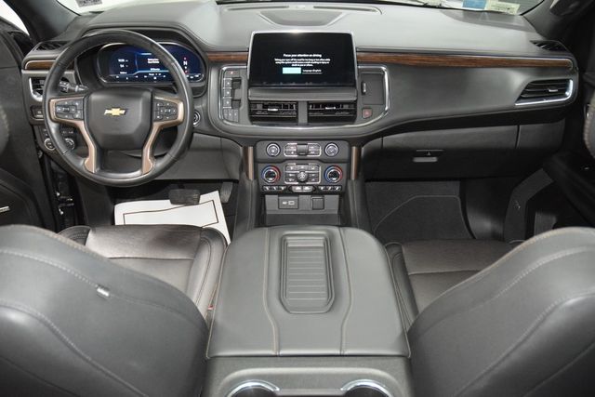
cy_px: 198
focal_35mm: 27
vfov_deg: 48.0
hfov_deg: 67.4
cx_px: 298
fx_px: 446
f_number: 3.5
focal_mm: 18
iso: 3200
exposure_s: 1/60
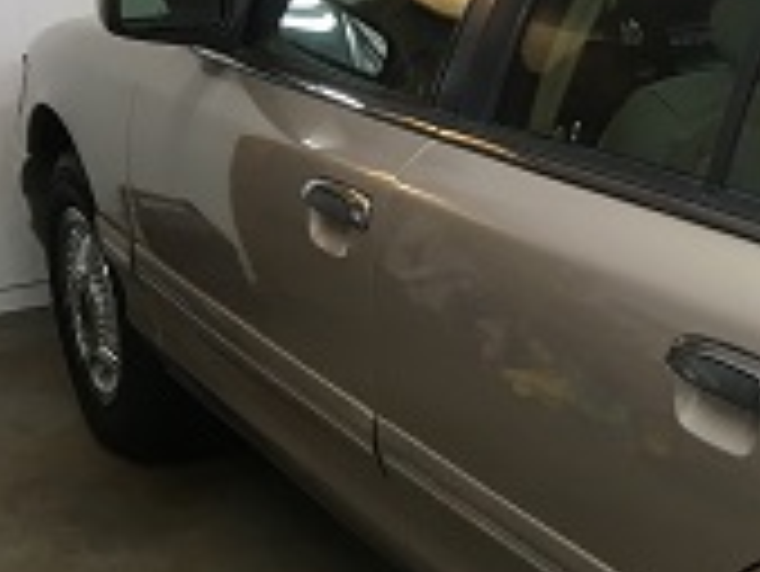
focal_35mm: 79
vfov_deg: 18.7
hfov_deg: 22.0
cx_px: 1007
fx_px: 1736
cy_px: 281
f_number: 2.2
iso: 64
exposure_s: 1/30
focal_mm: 4.15
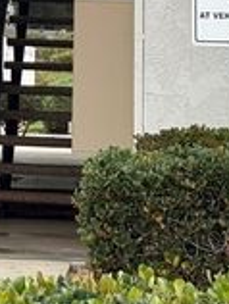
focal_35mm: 202
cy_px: -174
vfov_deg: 9.5
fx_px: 1777
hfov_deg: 7.3
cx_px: -94
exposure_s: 1/786
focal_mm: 6.76
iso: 64
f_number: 1.78
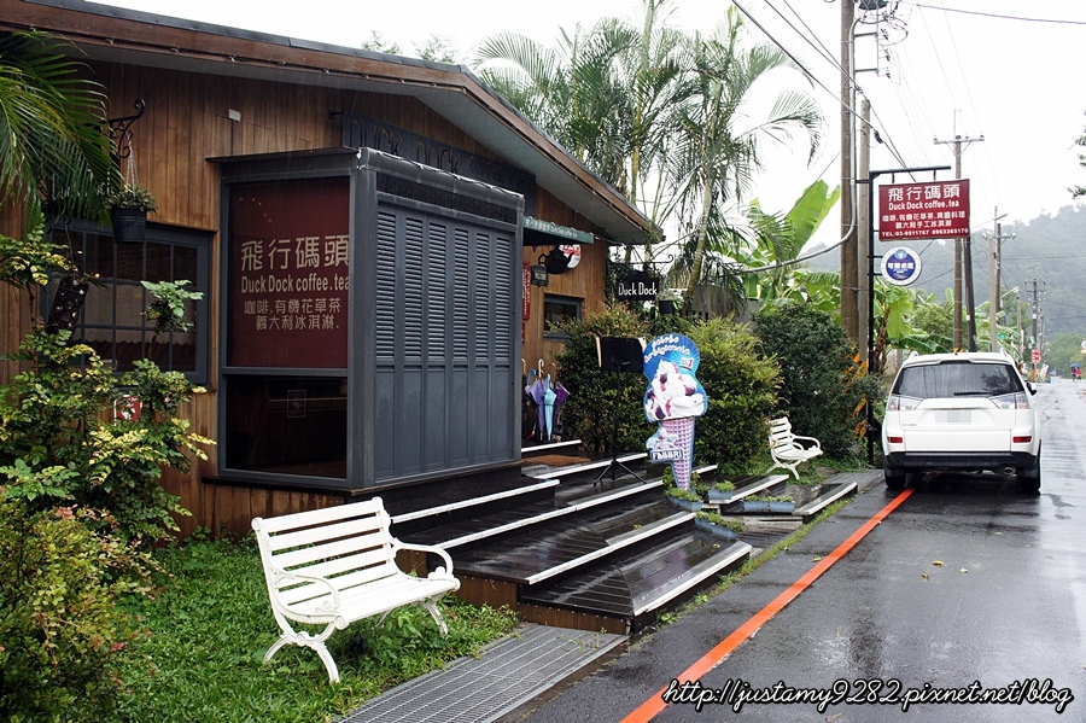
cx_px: 543
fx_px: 950
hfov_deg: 59.5
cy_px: 362
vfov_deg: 41.7
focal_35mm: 32
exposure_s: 1/80
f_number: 5
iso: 200
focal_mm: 21
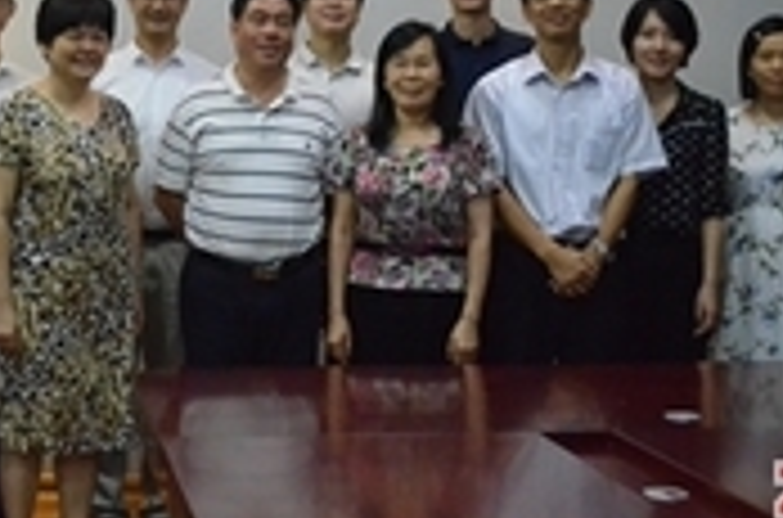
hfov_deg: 29.2
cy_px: 81
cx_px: 288
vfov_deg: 19.4
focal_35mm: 69
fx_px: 1497
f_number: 3.5
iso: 6400
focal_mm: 20
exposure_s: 1/320
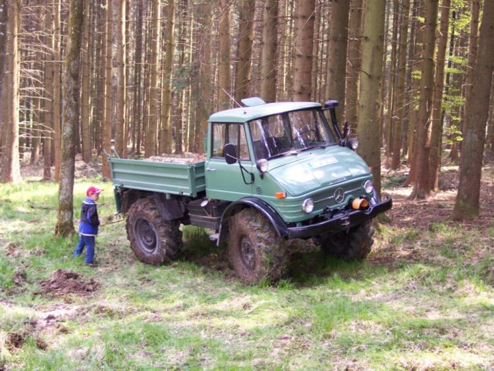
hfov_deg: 37.5
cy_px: 186
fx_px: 728
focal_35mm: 51
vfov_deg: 28.6
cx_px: 247
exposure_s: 1/60
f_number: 3.4
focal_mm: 10.7
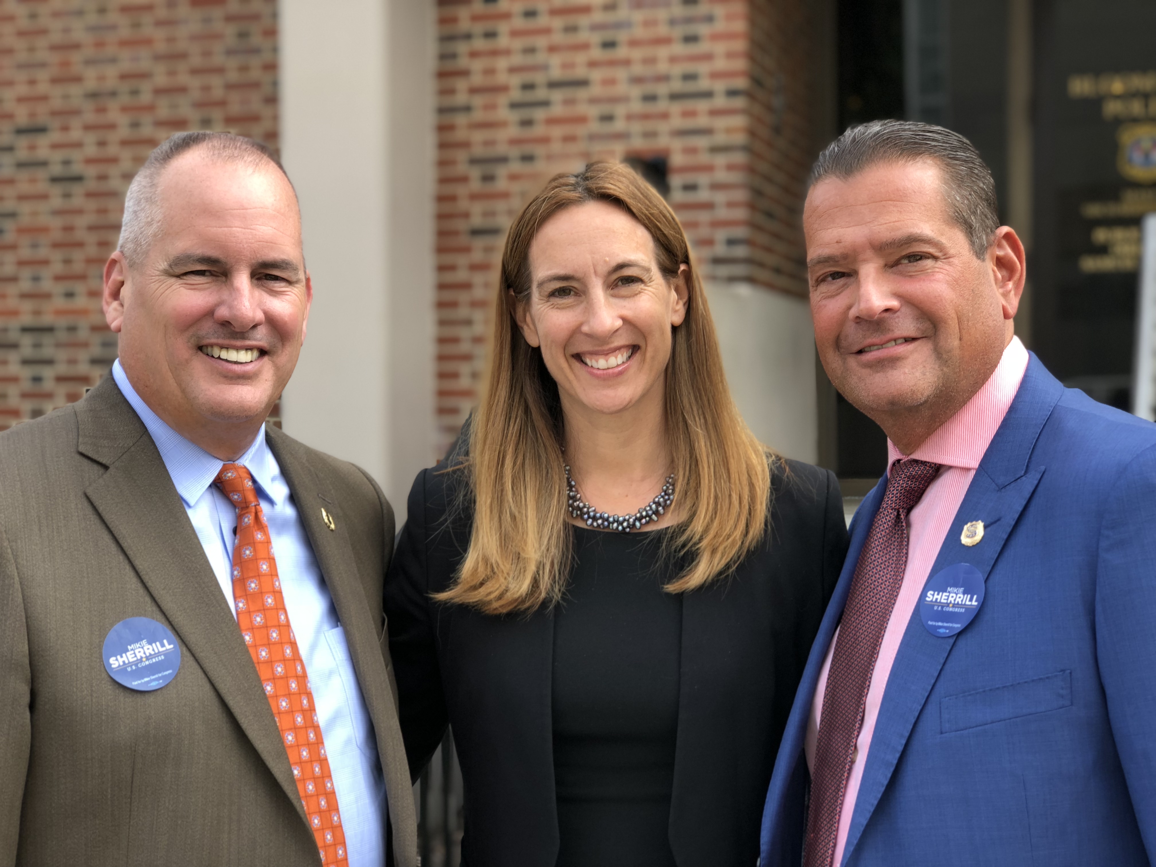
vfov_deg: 25.7
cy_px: 434
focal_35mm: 57
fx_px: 1904
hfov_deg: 33.8
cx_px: 578
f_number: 2.8
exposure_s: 1/120
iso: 20
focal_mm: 6.6
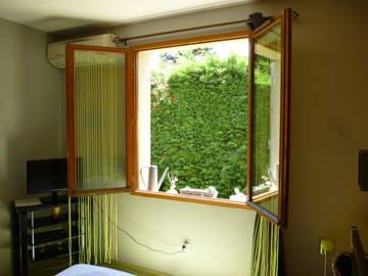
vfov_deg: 49.7
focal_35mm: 28
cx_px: 184
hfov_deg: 63.4
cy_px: 138
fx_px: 298
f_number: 3.1
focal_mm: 5
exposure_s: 1/60
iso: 100
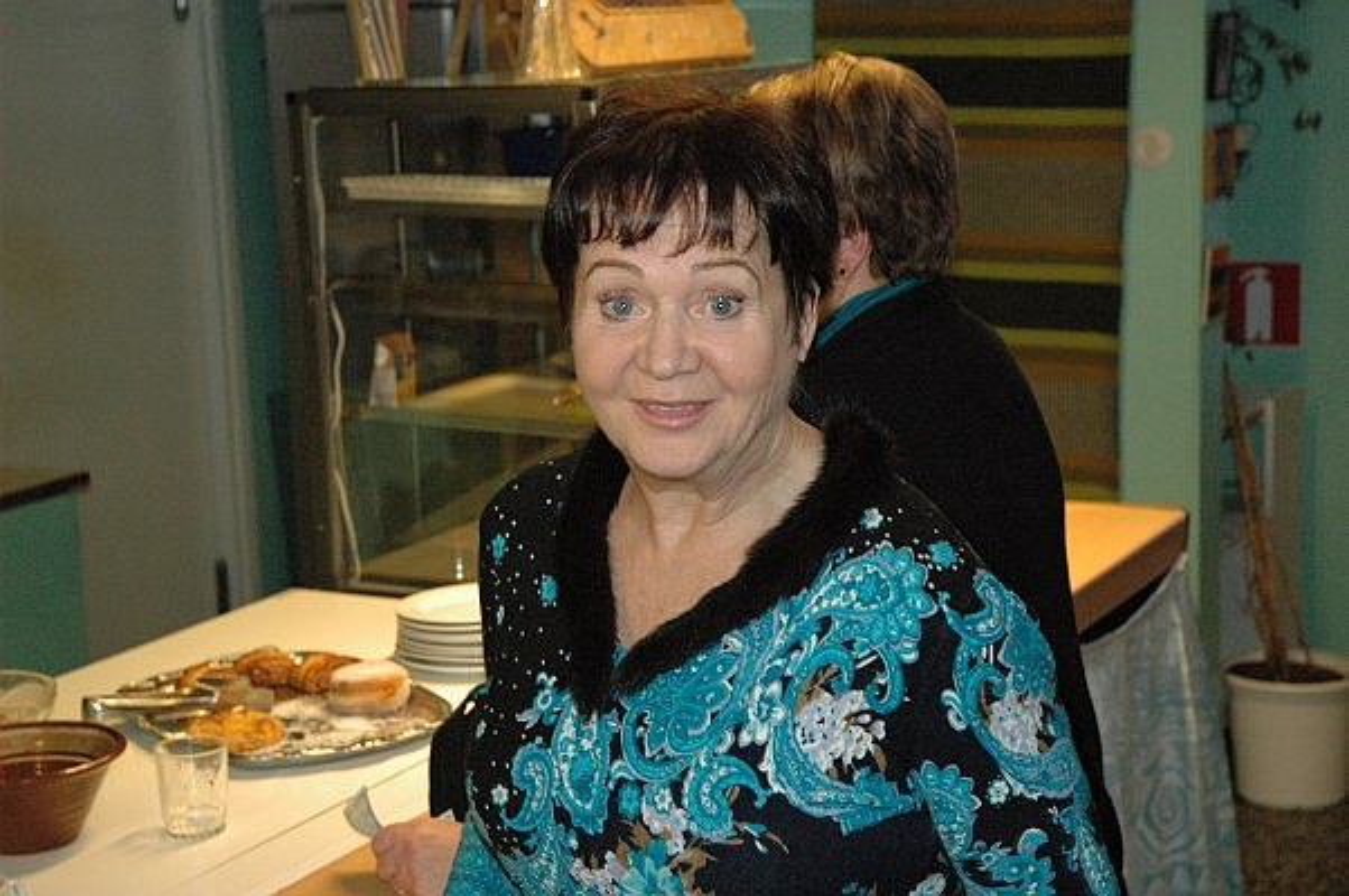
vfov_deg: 19.7
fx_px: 2583
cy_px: 448
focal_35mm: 69
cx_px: 674
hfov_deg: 29.3
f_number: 5
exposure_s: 1/60
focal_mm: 46
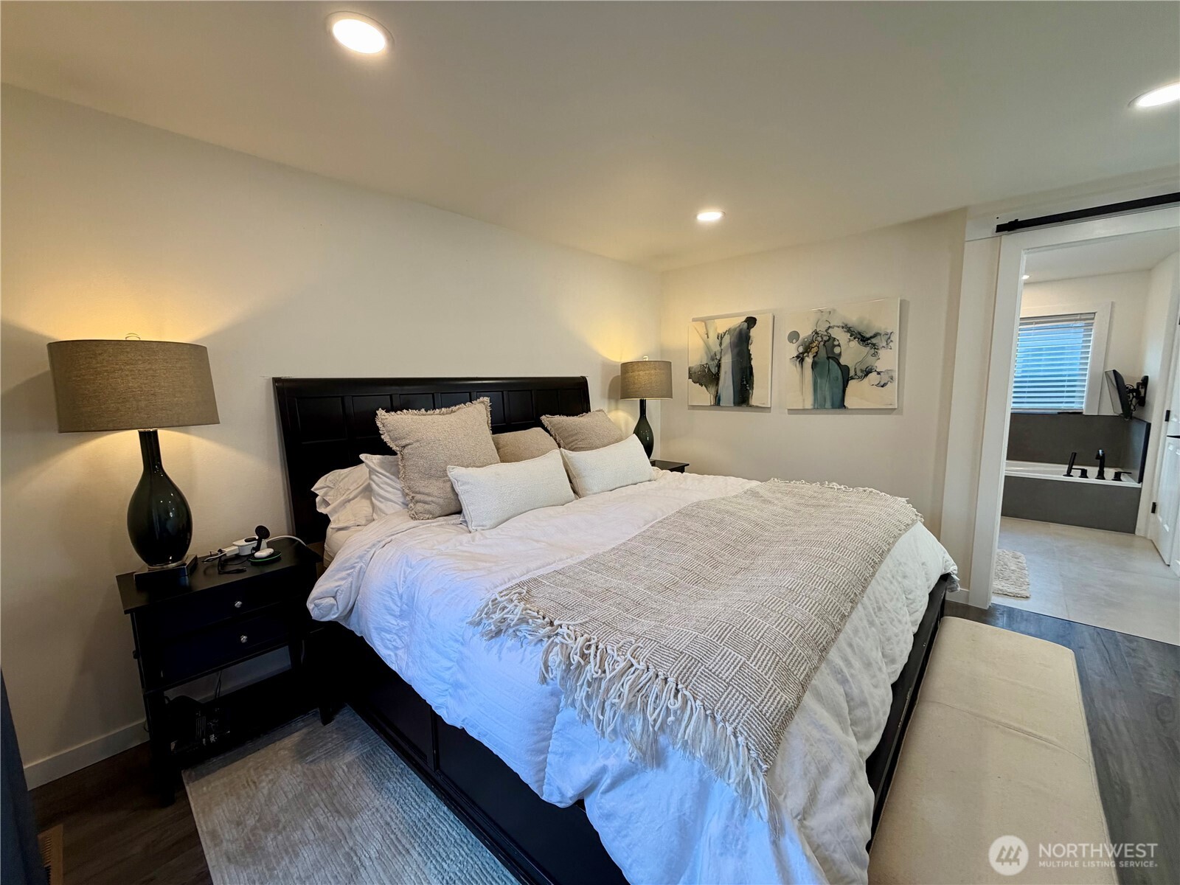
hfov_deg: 102.1
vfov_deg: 85.7
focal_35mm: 14
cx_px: 590
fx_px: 477
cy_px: 442
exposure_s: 1/120
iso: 160
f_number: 2.2
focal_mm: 2.22
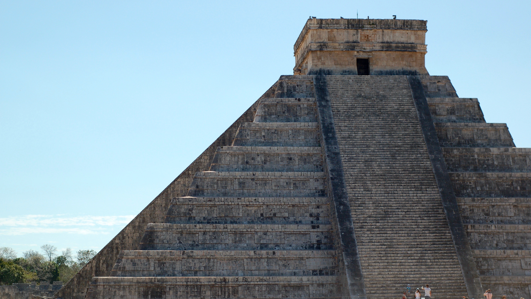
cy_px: 159
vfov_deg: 15.3
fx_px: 1112
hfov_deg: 26.9
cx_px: 264
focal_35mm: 79
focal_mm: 50
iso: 200
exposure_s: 1/2500
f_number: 4
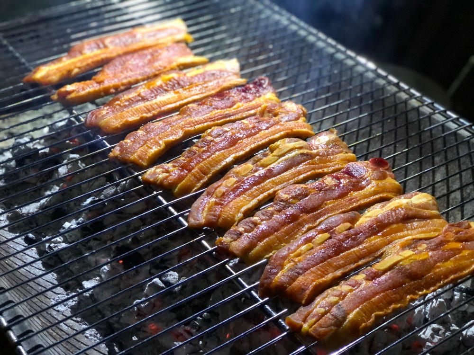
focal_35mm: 57
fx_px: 781
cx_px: 237
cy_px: 178
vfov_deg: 25.7
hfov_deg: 33.8
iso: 500
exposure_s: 1/31
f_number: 2.8
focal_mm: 6.6
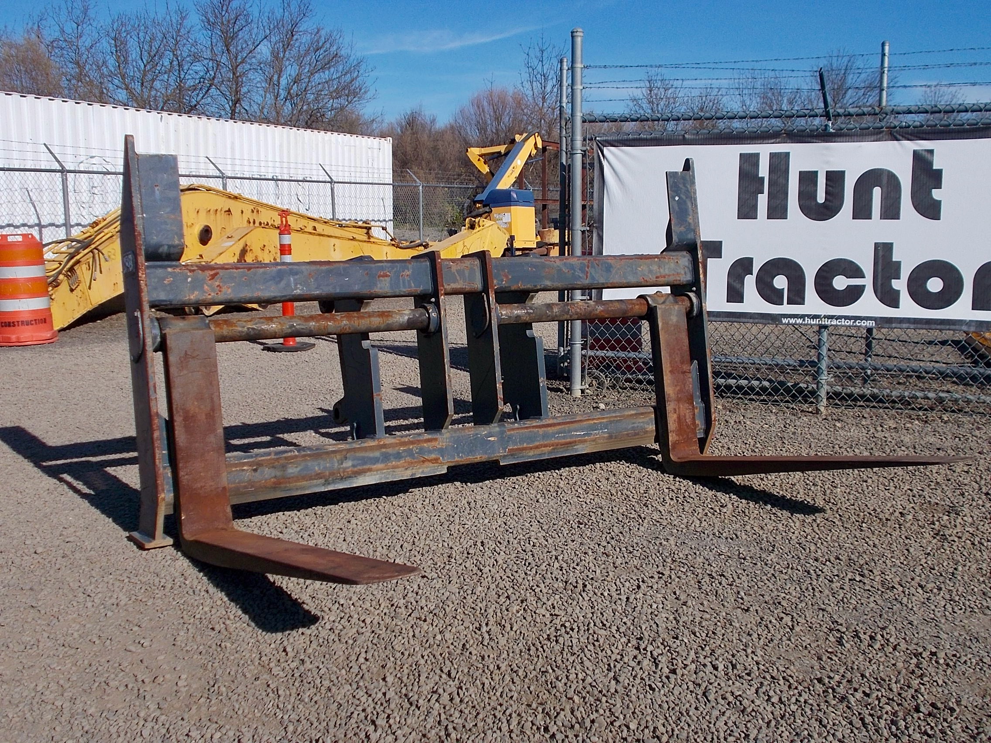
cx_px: 496
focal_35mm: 39
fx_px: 1117
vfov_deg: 36.8
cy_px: 372
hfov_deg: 47.9
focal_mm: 6.9
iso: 80
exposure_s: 1/200
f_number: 9.8
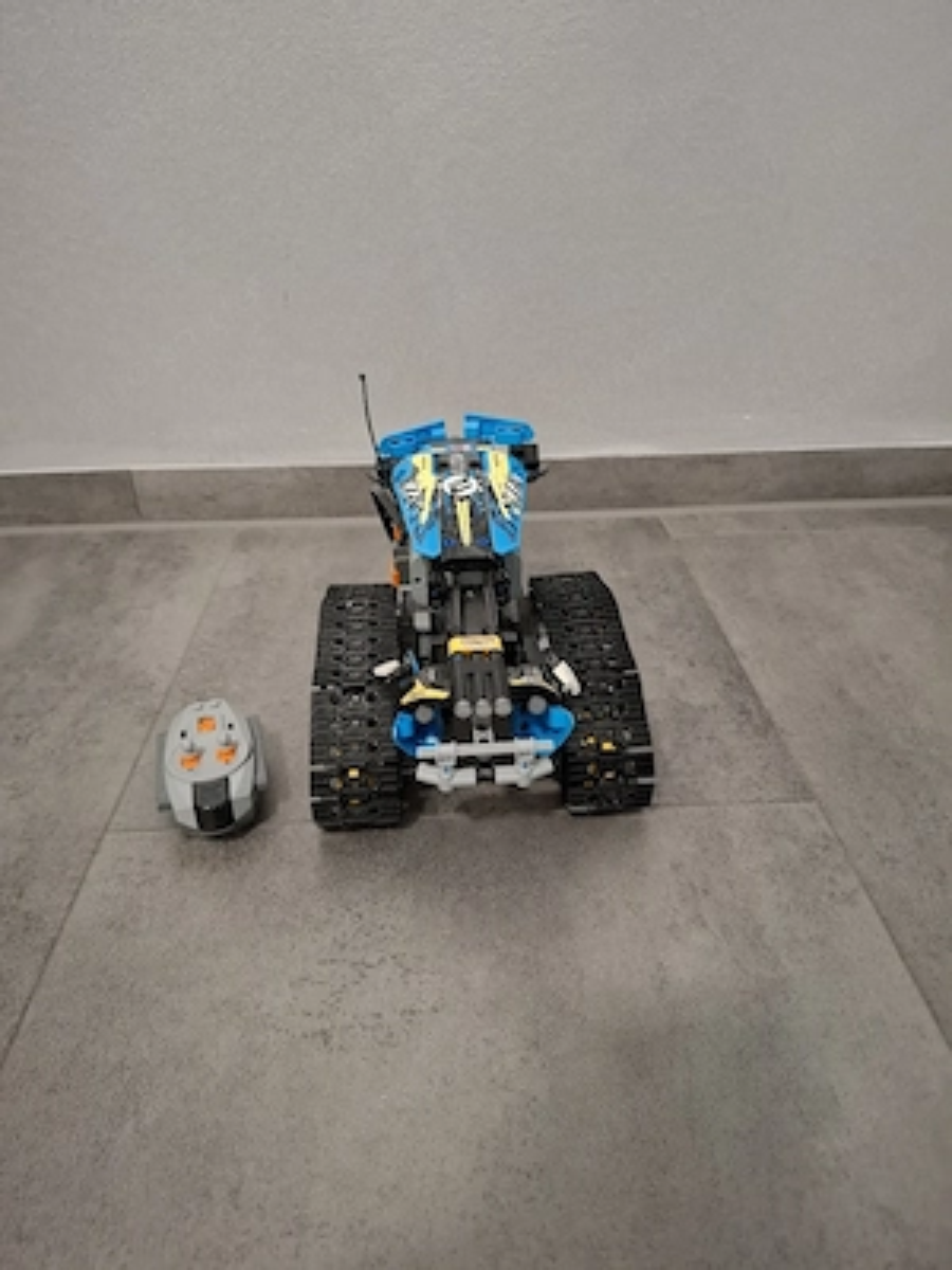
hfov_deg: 58.9
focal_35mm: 23
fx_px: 843
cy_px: 635
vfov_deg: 73.9
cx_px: 476
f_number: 1.8
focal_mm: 5.54
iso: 500
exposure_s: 1/25
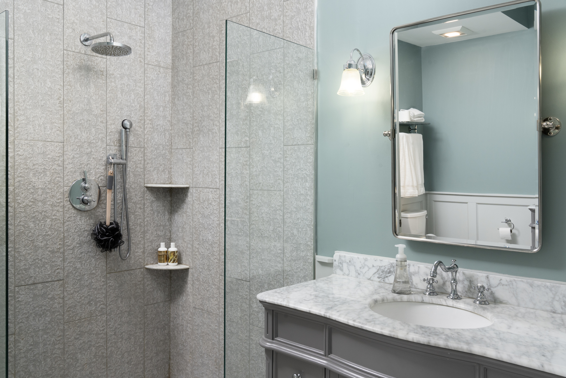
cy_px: 189
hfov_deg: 61.9
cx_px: 283
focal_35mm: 30
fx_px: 472
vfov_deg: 43.6
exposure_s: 1/60
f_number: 11
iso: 500
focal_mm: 30
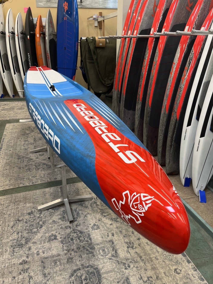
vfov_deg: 67.3
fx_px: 213
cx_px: 106
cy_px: 142
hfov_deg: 53.1
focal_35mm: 26
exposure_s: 1/60
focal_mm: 5.1
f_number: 1.6
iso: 80
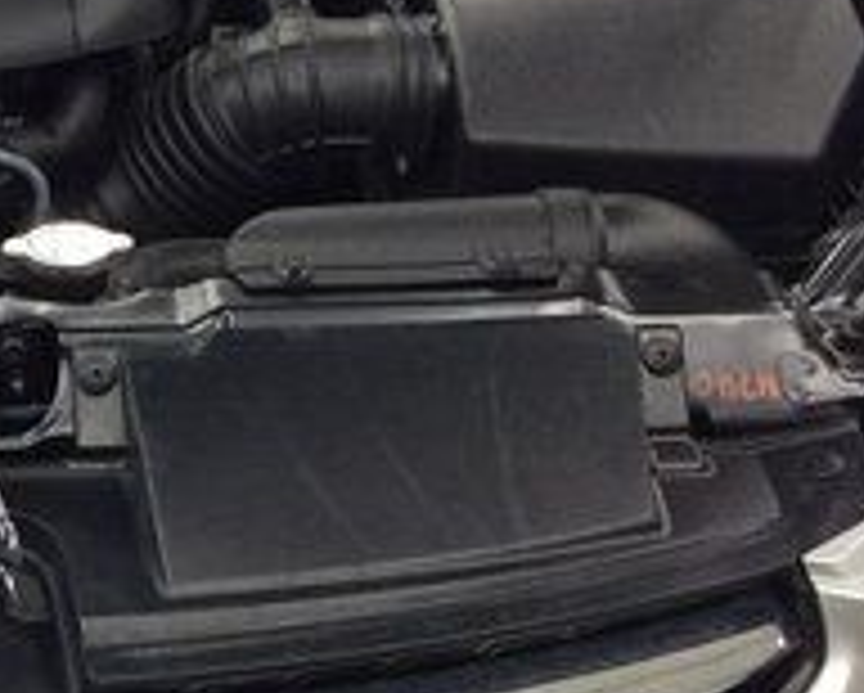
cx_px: -117
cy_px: 428
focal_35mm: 104
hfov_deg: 17.7
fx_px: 2662
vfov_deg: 14.8
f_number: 2.4
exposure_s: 1/24
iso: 80
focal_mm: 3.3
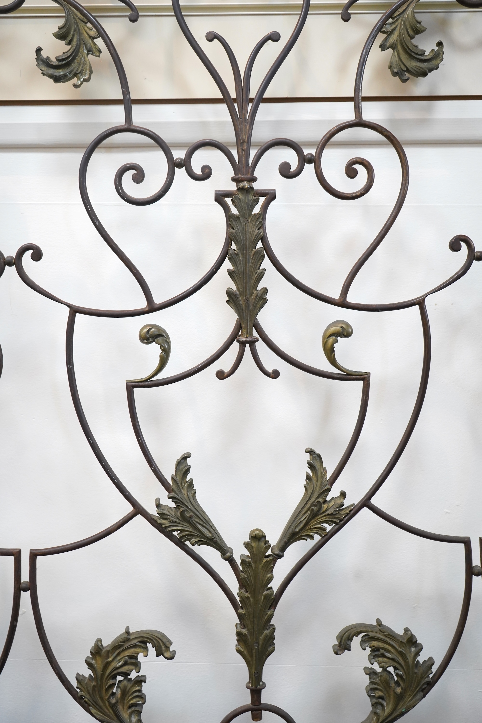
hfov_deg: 37.9
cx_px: 241
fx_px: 703
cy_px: 362
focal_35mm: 35
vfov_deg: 54.4
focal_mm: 35
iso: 2000
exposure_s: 1/80
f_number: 6.3
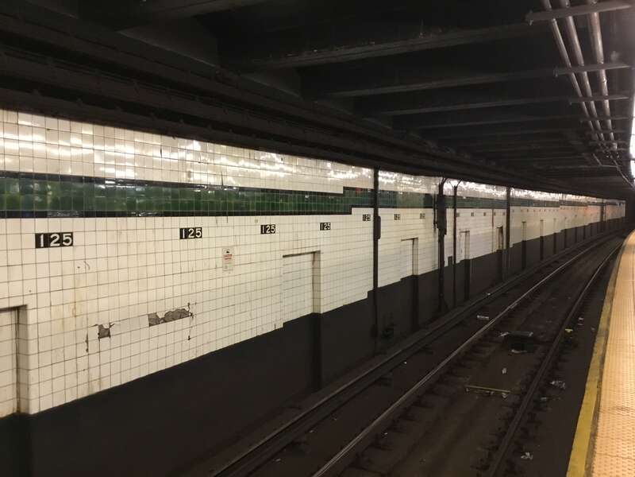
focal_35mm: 31
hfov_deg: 58.4
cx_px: 318
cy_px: 238
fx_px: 569
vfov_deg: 45.4
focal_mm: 3.3
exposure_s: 1/20
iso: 200
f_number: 2.4
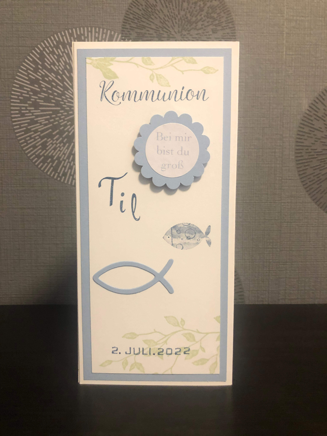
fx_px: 353
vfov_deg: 63.4
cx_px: 164
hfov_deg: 49.7
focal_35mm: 28
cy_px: 218
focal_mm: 3.99
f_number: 1.8
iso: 80
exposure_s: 1/15
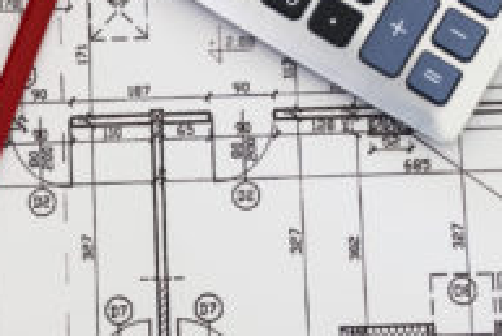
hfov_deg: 14.4
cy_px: -107
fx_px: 1968
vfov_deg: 9.6
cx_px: 92
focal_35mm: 141
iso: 100
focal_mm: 50
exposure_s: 1/200
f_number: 3.2
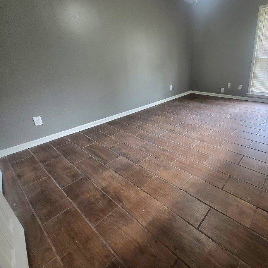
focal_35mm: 17
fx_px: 149
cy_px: 120
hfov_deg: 80.5
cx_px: 184
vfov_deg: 83.7
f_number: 2.2
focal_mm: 1.74
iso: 320
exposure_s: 1/40
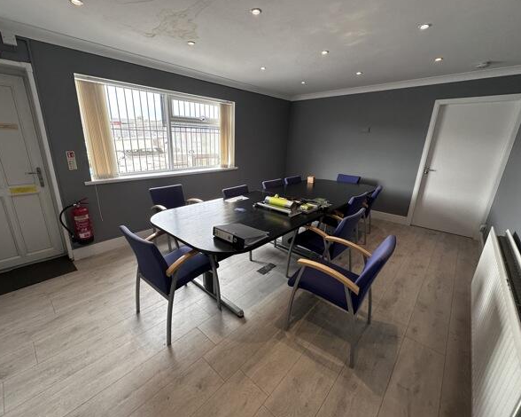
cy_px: 208
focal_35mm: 15
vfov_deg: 84.0
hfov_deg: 96.7
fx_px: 231
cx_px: 247
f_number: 2.2
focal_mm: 2.22
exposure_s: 1/100
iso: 64
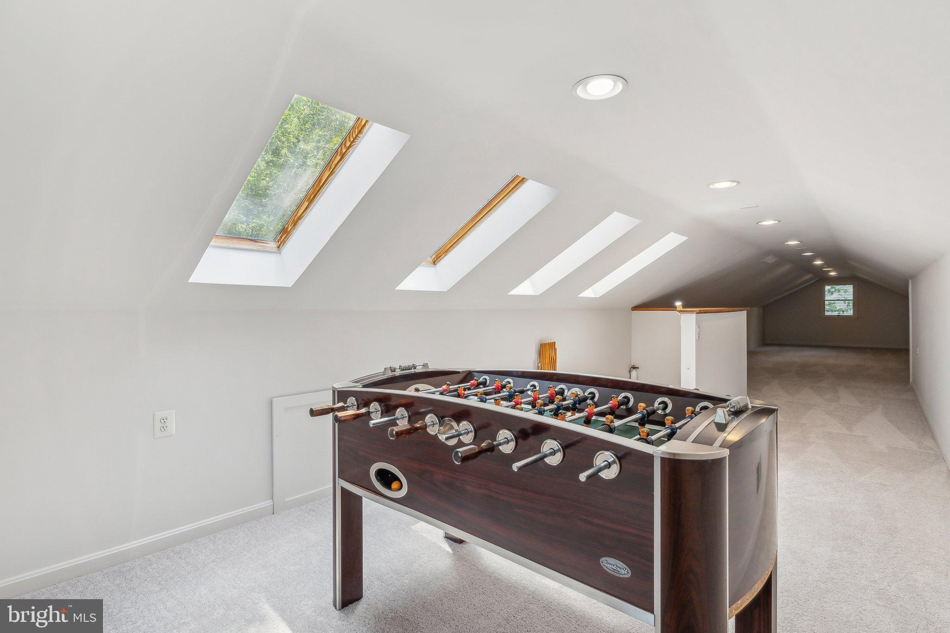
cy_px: 316
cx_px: 475
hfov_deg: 93.3
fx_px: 449
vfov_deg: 70.4
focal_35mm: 17
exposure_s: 1/50
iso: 200
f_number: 7.1
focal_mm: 11.5
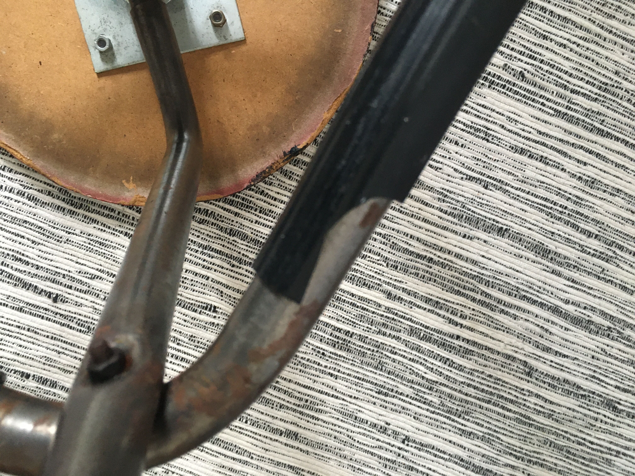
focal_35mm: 29
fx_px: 532
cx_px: 318
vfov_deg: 48.2
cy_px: 238
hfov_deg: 61.7
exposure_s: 1/20
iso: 200
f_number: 2.2
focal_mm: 4.15
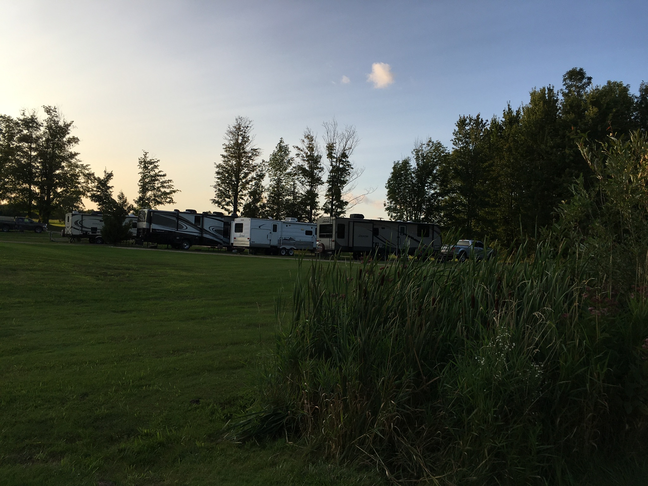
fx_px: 543
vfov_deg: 48.2
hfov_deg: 61.7
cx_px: 324
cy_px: 243
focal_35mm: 29
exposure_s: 1/810
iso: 25
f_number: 2.2
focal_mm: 4.15
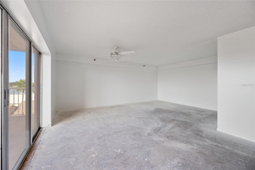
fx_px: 99
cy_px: 85
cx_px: 128
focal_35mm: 14
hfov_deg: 104.2
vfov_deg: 81.2
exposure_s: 1/13
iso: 250
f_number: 6.3
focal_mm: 14
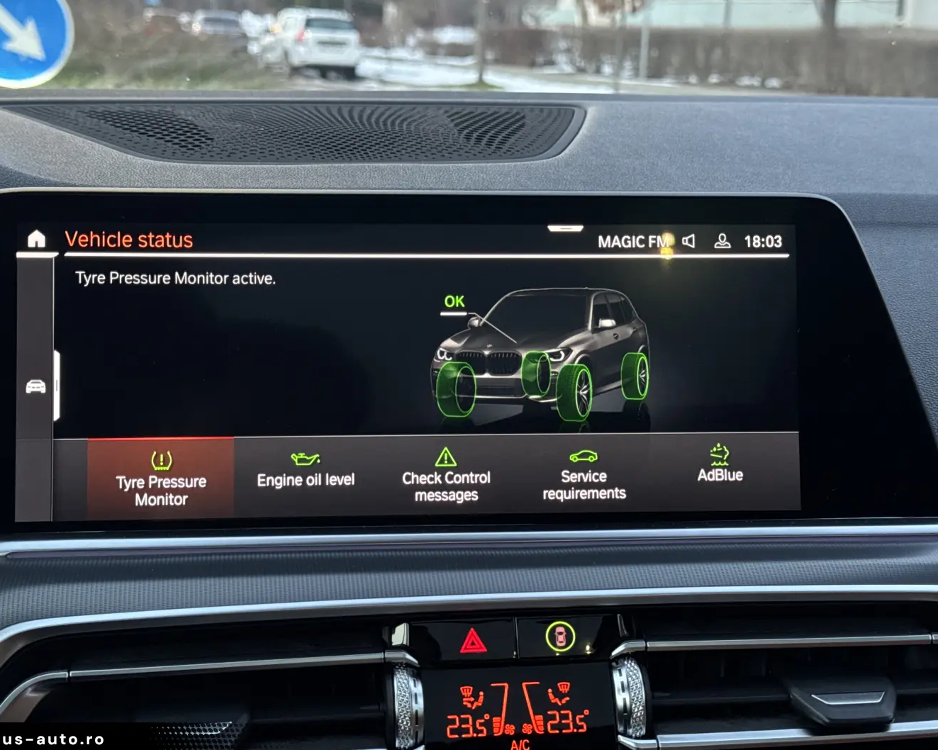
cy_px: 375
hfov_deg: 36.7
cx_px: 444
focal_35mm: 51
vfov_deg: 29.7
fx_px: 1416
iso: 500
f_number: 1.78
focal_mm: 6.76
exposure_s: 1/40
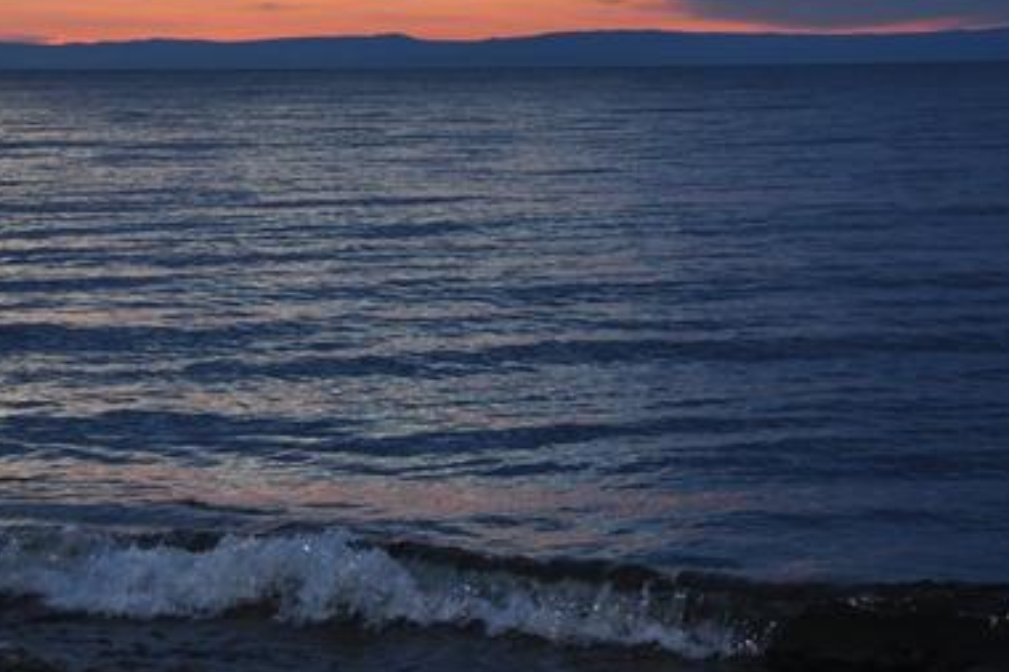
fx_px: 2970
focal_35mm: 106
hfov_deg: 19.2
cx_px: 321
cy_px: 355
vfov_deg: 12.9
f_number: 4.8
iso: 250
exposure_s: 1/60
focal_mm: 42
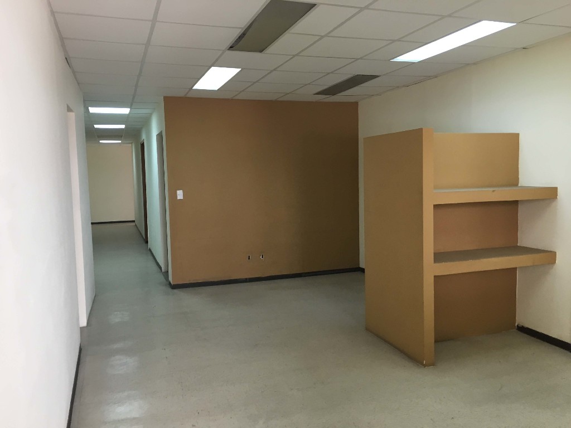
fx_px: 478
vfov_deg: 48.2
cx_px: 286
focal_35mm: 29
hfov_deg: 61.7
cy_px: 214
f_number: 2.2
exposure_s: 1/30
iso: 80
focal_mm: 4.15
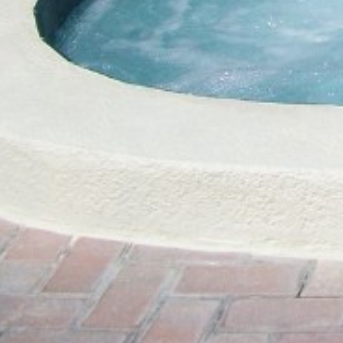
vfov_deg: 10.2
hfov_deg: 10.1
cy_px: -367
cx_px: 727
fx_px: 1760
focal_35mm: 157
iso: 80
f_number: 8.8
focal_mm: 5.7
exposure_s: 1/400
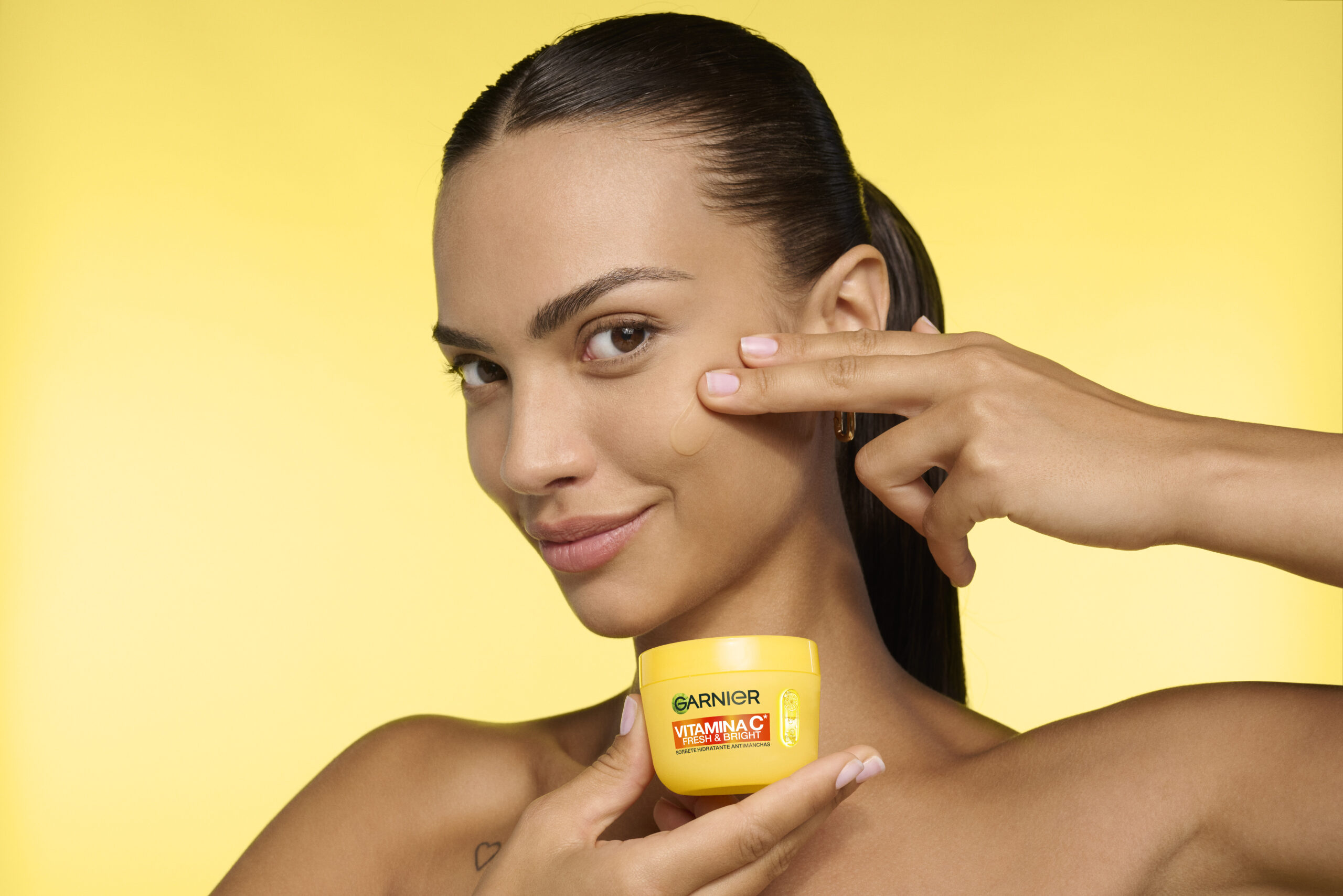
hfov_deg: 39.6
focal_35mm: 50
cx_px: 672
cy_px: 448
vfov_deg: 27.0
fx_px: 1865
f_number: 10
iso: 500
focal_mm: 50
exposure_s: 1/200
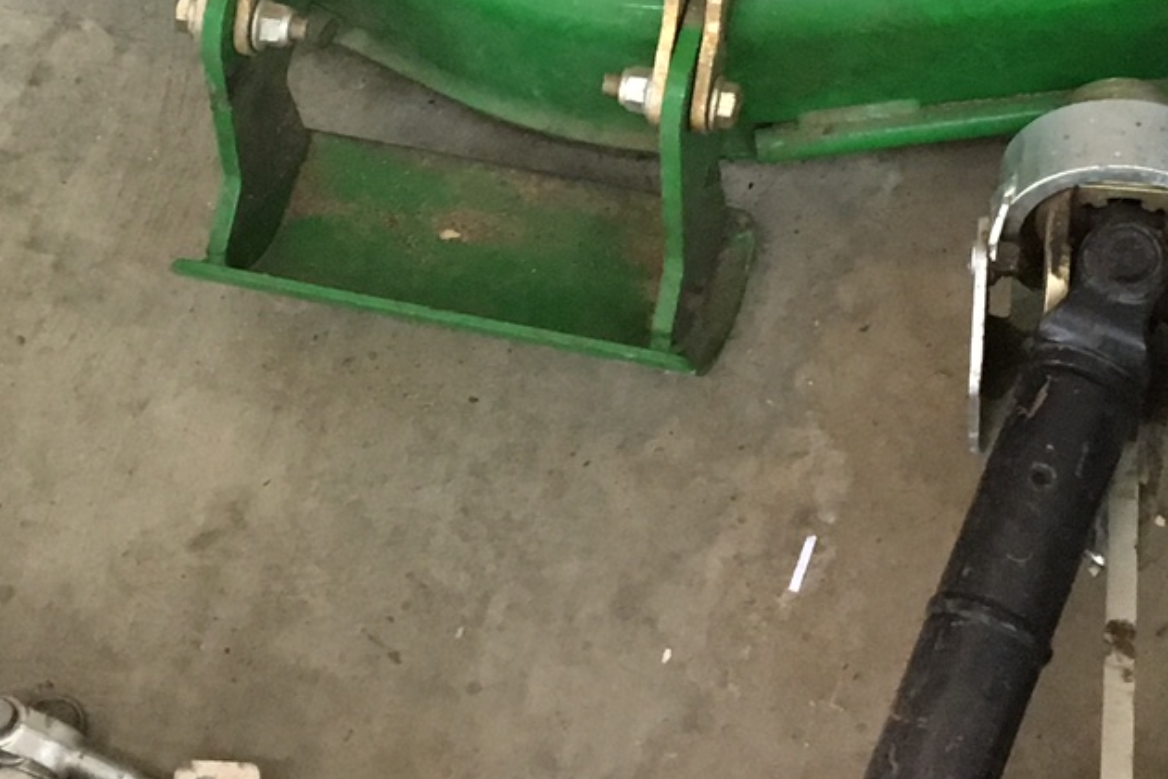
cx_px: 753
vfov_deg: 13.6
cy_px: -124
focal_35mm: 98
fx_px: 3179
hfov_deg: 20.8
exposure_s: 1/30
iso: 160
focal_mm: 4.15
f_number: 2.2
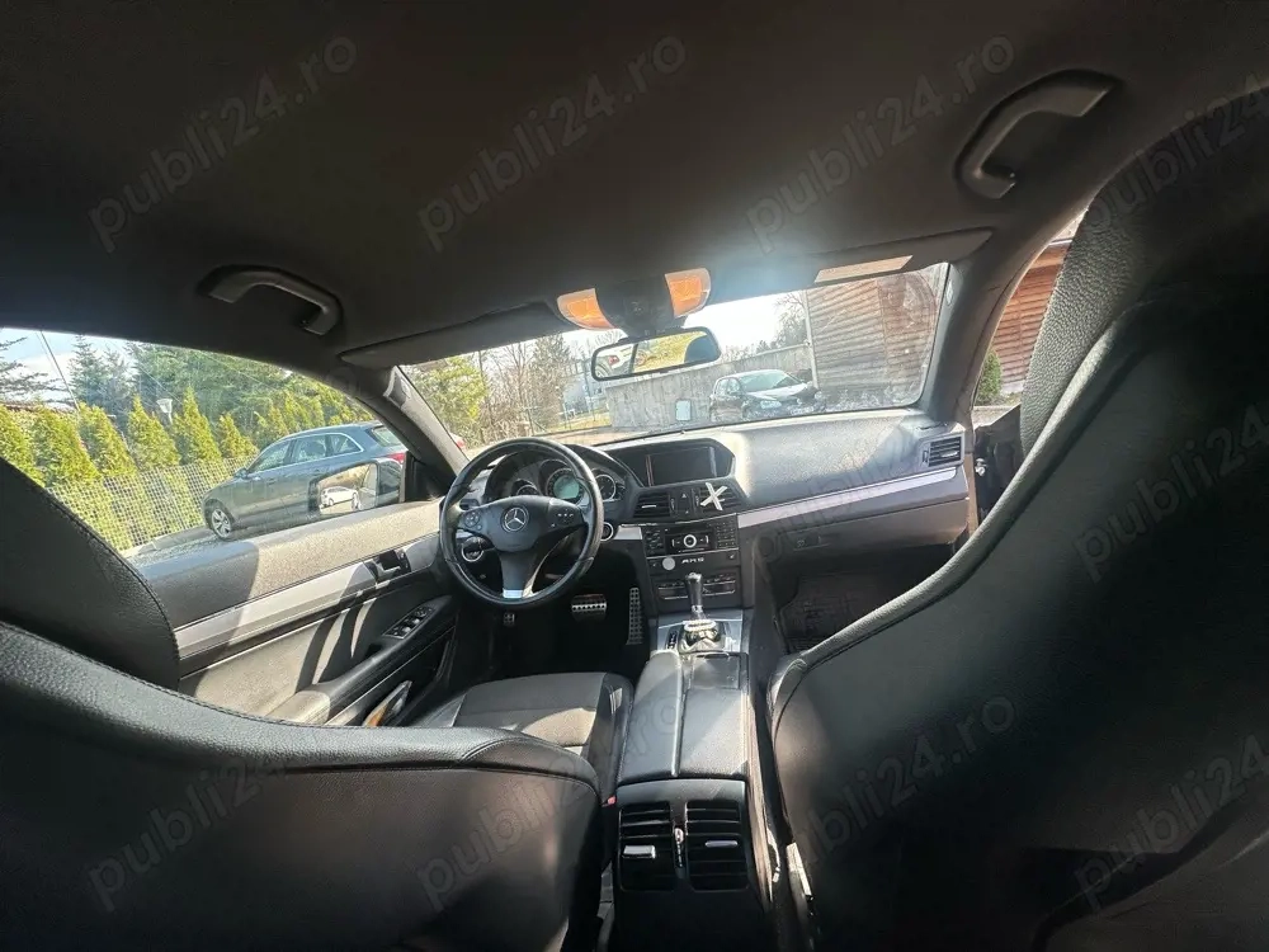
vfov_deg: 85.7
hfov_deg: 102.1
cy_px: 476
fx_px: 513
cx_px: 634
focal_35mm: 14
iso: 40
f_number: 2.2
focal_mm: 2.22
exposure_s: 1/171
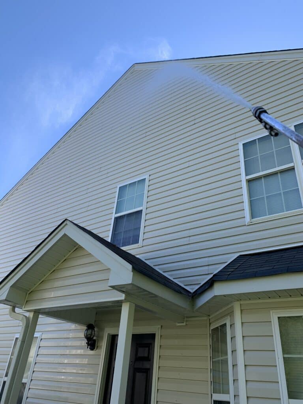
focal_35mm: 26
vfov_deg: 67.3
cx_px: 152
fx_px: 303
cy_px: 202
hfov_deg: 53.1
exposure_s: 1/802
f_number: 1.8
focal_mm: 4.25
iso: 25
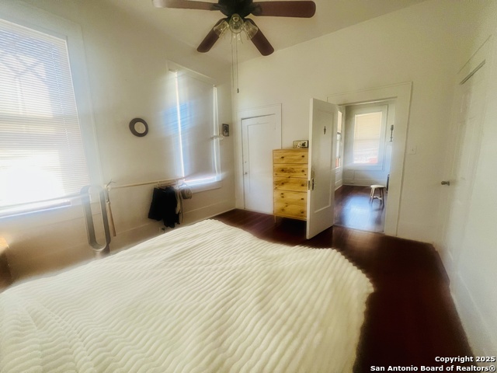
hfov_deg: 106.2
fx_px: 187
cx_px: 248
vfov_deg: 89.9
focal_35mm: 13
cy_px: 186
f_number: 1.8
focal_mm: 1.57
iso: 250
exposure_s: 1/99
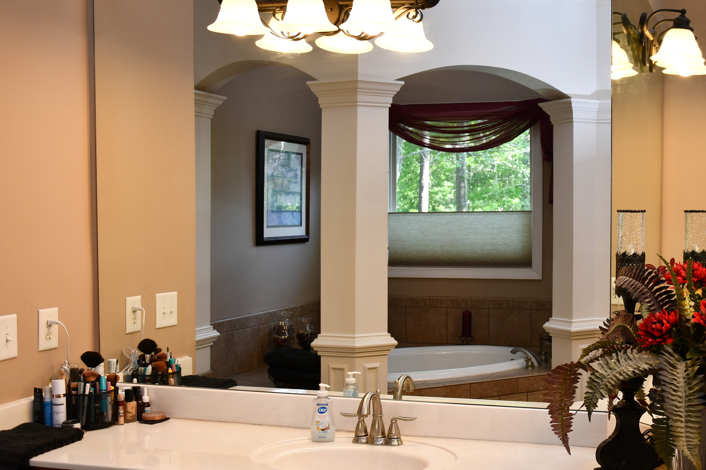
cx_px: 460
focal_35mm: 47
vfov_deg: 28.6
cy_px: 248
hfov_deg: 41.5
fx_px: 922
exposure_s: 1/60
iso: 320
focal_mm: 22
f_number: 4
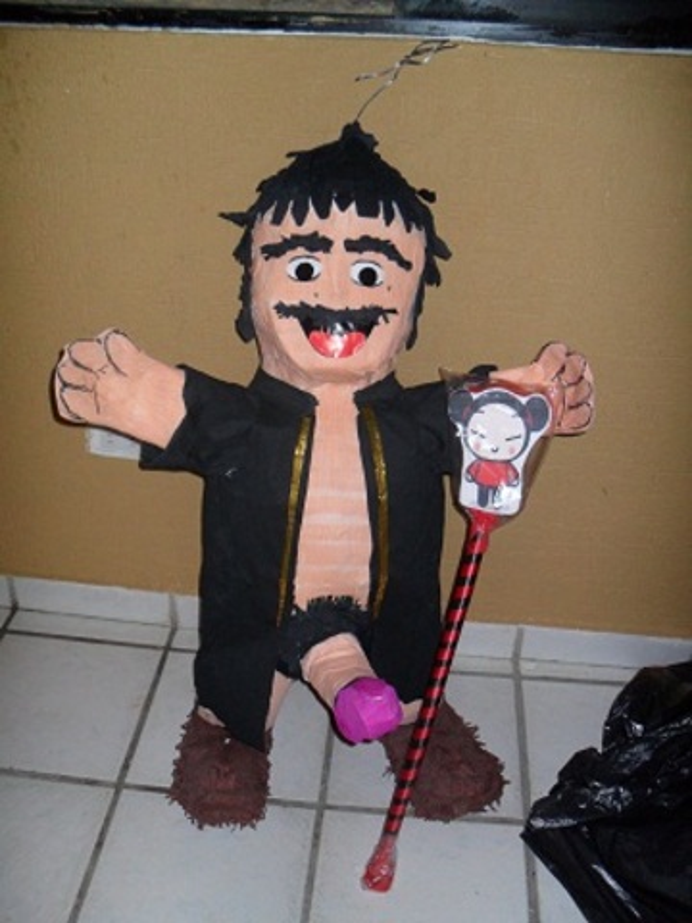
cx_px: 346
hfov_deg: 40.7
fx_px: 933
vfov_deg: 52.6
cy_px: 462
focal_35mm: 35
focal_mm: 6.3
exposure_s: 1/45
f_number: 3
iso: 200
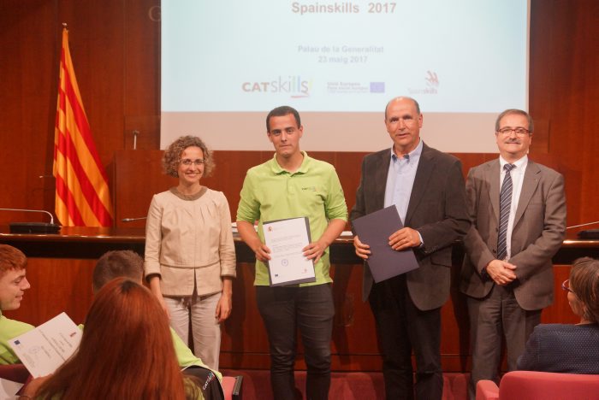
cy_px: 200
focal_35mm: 45
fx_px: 749
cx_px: 300
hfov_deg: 43.6
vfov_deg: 29.9
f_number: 2.8
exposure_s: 1/250
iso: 800
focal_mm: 30
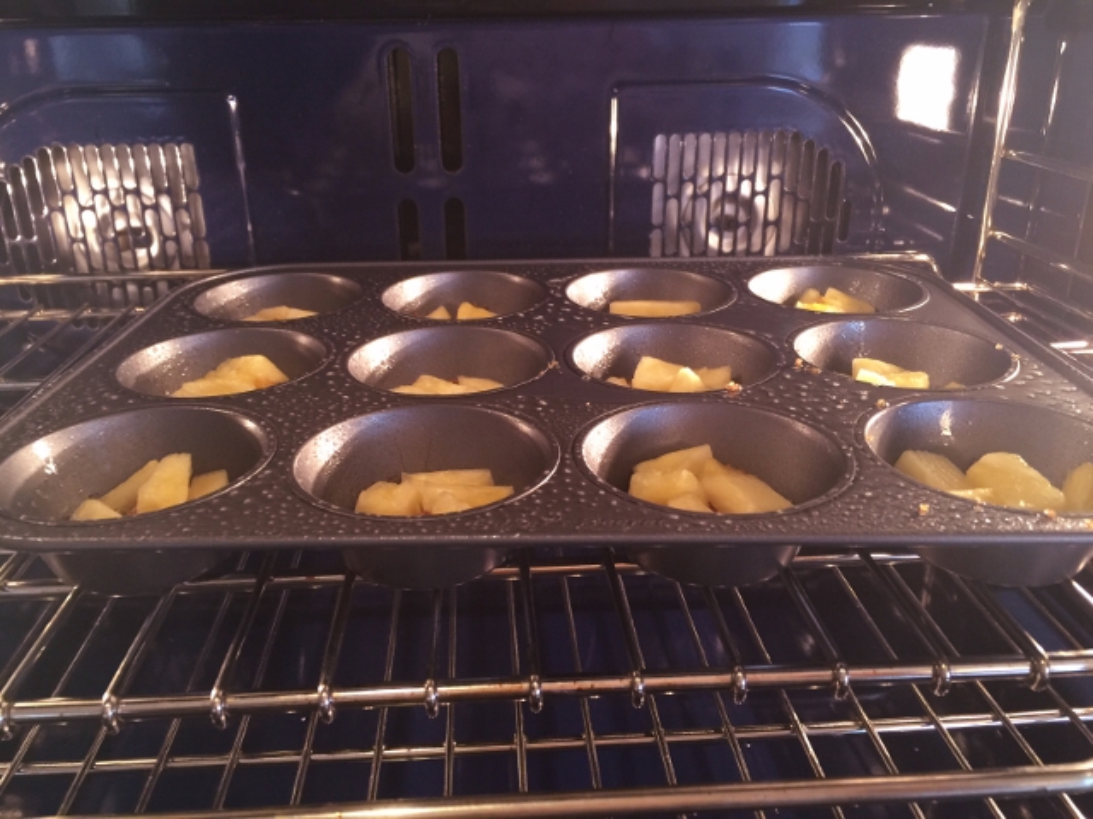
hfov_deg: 61.7
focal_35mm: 29
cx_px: 546
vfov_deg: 48.2
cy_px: 410
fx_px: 916
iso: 64
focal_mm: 4.15
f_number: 2.2
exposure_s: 1/15
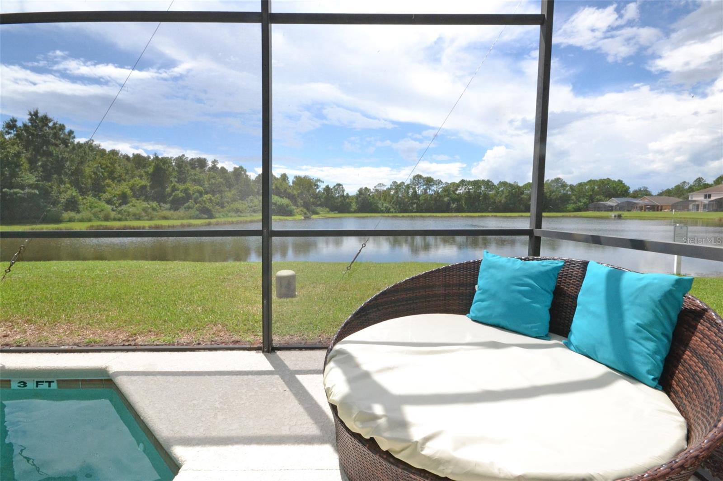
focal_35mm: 15
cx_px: 362
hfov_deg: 100.4
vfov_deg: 77.3
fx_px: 301
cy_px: 240
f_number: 22
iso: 1600
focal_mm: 10
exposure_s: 1/320
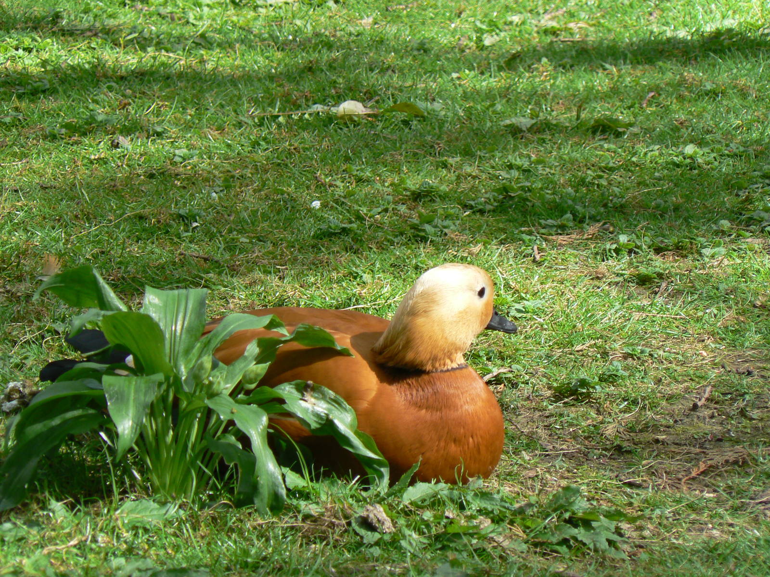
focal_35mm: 301
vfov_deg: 4.9
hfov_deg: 6.6
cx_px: 385
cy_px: 288
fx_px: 6695
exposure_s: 1/125
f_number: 5.6
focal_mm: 50.1
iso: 80
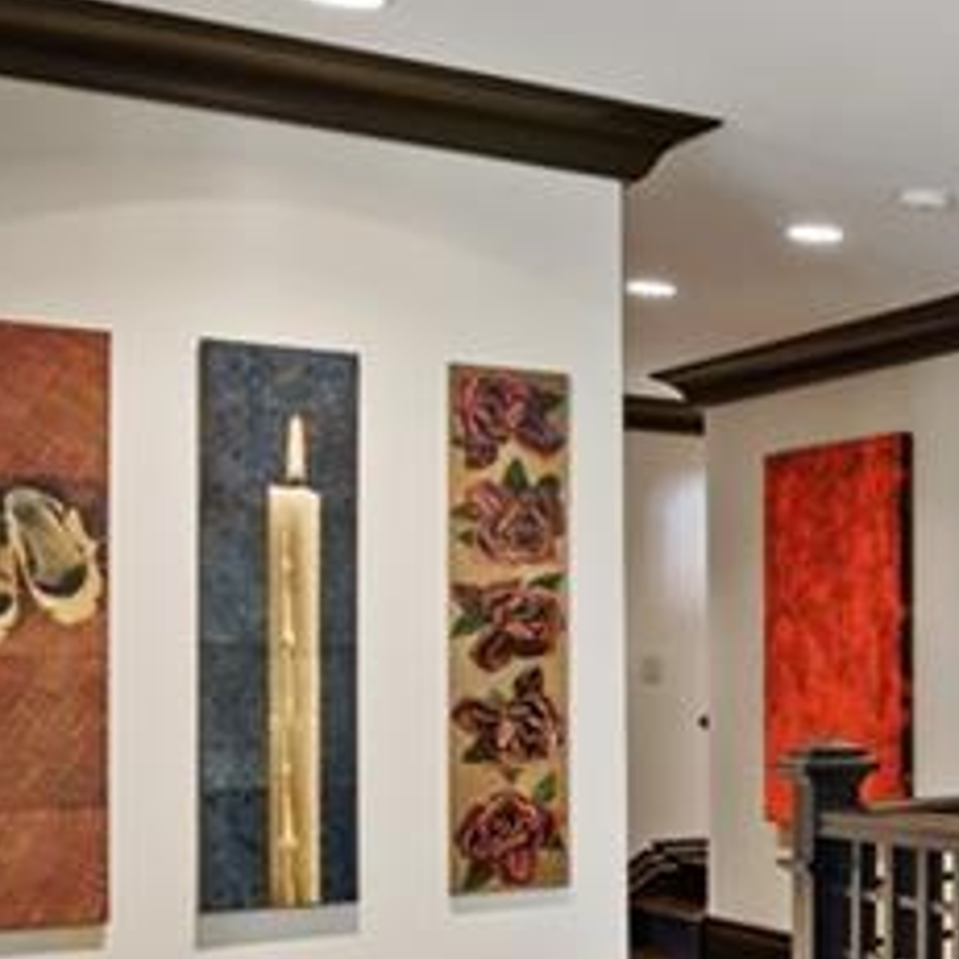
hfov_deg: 20.0
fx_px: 2006
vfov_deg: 26.7
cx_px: 1706
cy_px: 654
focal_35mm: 64
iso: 250
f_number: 8
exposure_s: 1/3
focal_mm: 17
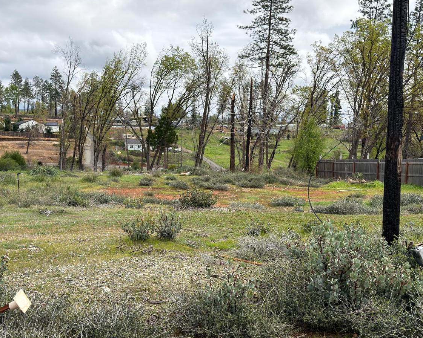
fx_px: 488
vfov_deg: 38.2
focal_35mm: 39
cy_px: 179
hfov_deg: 46.8
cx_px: 195
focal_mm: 6.76
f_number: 1.78
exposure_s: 1/3226
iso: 64
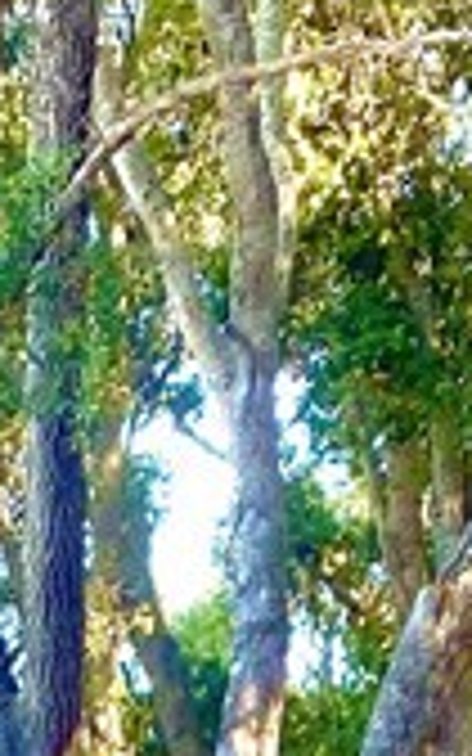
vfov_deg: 10.6
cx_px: 225
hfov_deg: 7.8
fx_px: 3458
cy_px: 1850
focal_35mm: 168
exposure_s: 1/121
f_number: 1.8
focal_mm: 4.25
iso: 50
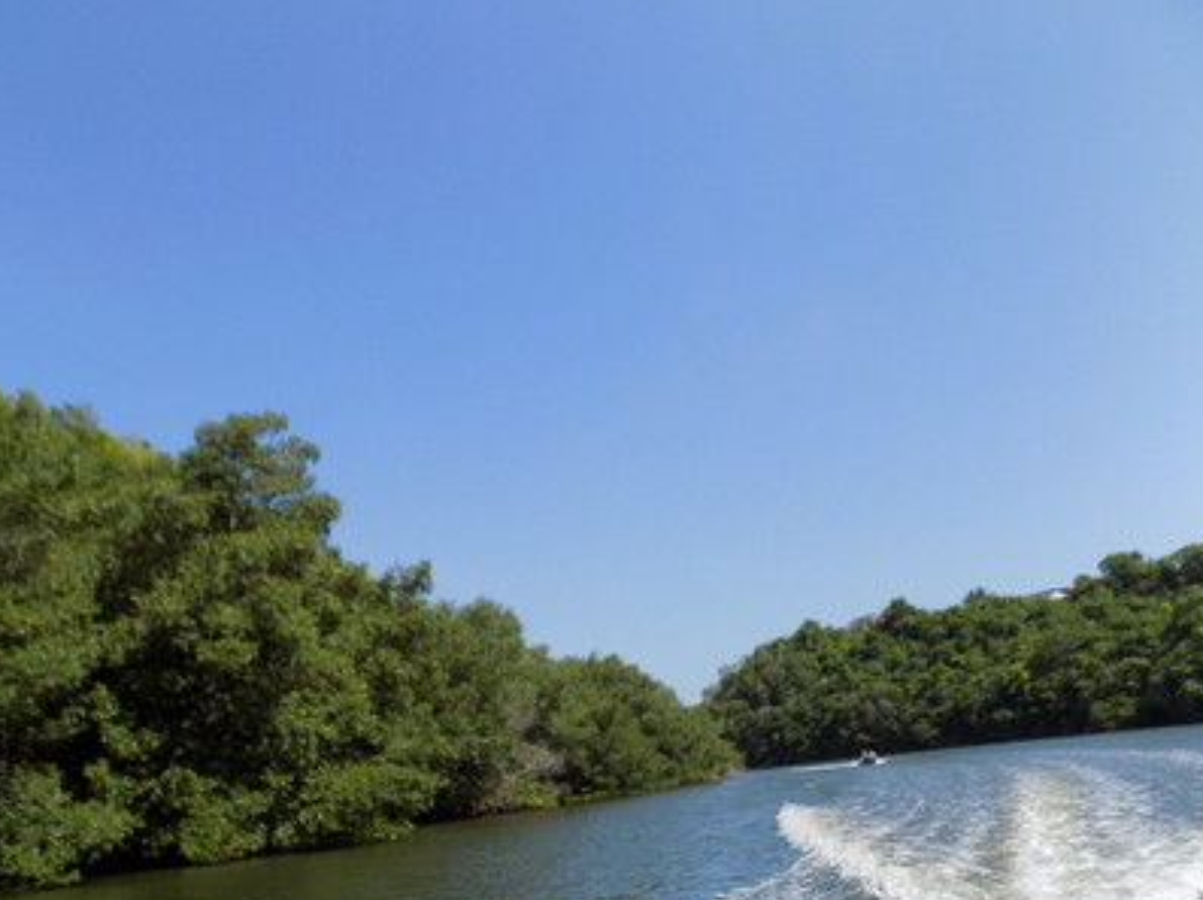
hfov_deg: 61.4
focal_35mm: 29
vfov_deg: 48.2
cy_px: 444
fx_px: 1007
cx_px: 515
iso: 80
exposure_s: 1/1000
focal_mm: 4
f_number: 3.1
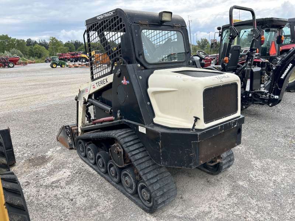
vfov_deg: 53.1
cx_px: 148
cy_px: 110
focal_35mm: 26
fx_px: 222
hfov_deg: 67.3
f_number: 1.5
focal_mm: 5.7
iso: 50
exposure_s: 1/1553
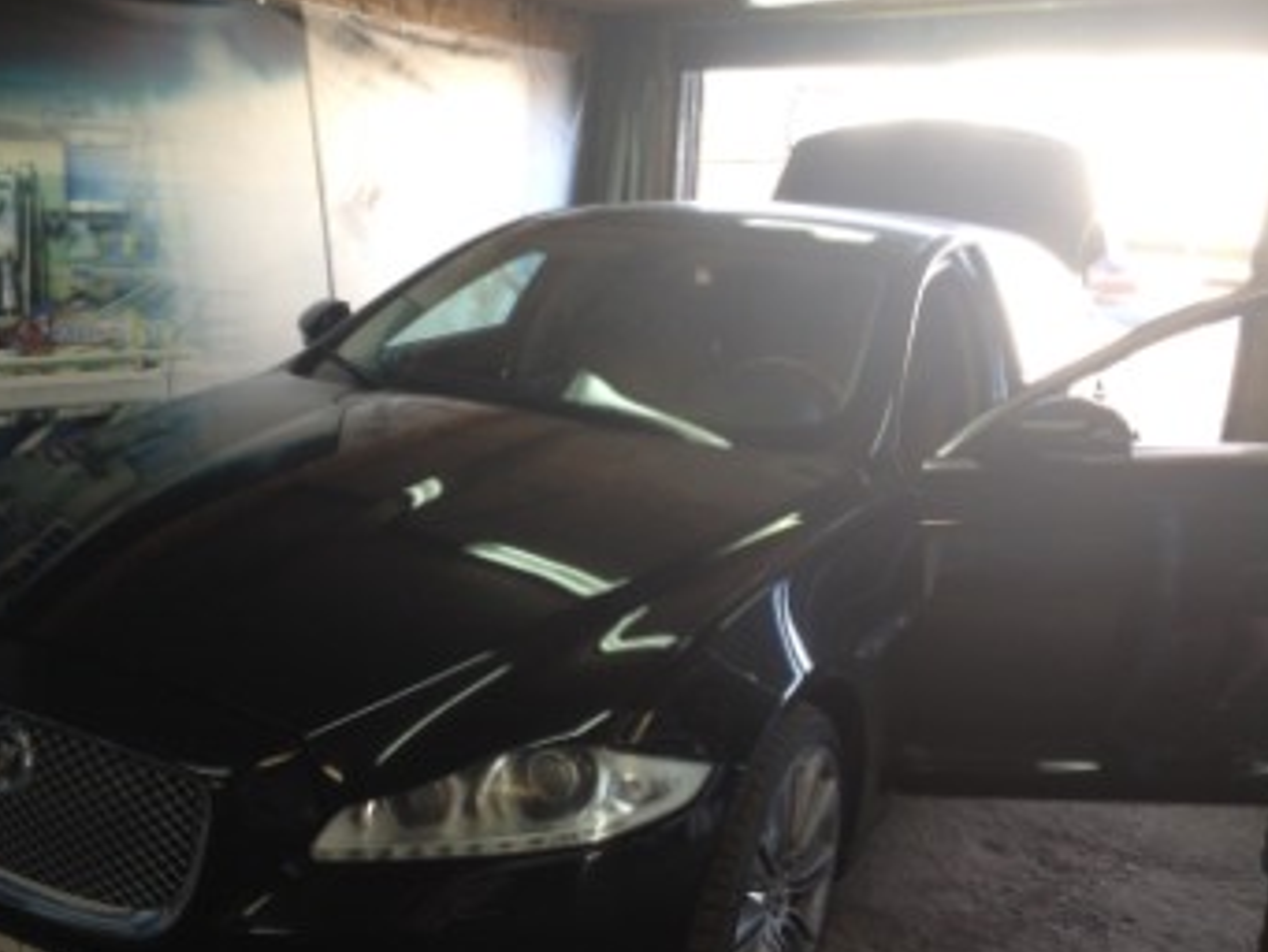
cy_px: 521
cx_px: 547
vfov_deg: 35.1
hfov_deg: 45.6
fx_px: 1502
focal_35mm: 41
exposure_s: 1/40
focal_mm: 4.28
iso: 50
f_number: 2.4
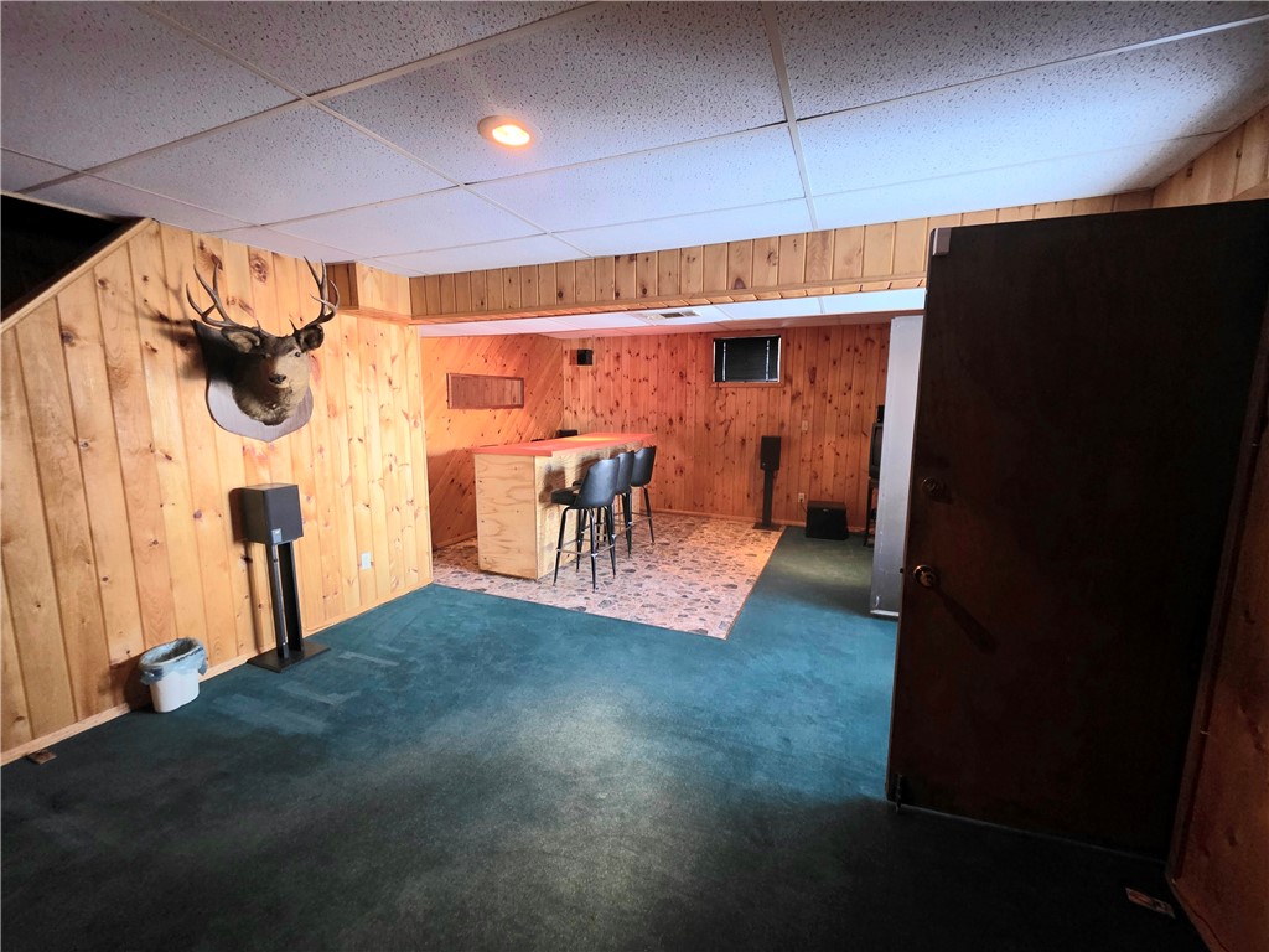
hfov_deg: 106.2
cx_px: 634
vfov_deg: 89.9
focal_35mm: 13
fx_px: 477
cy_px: 476
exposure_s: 1/60.2
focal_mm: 2.2
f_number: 1.9
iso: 640
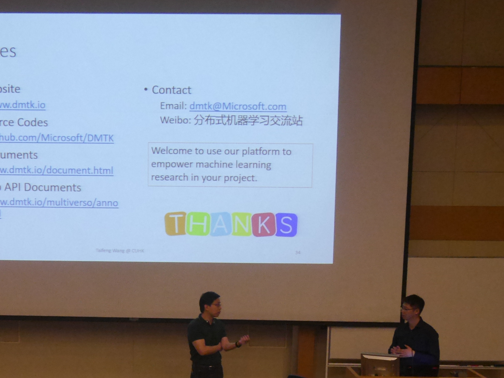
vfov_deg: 17.3
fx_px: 1223
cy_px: 330
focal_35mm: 84
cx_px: 142
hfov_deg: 23.1
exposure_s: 1/60
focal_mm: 20
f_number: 4.5
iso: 2000
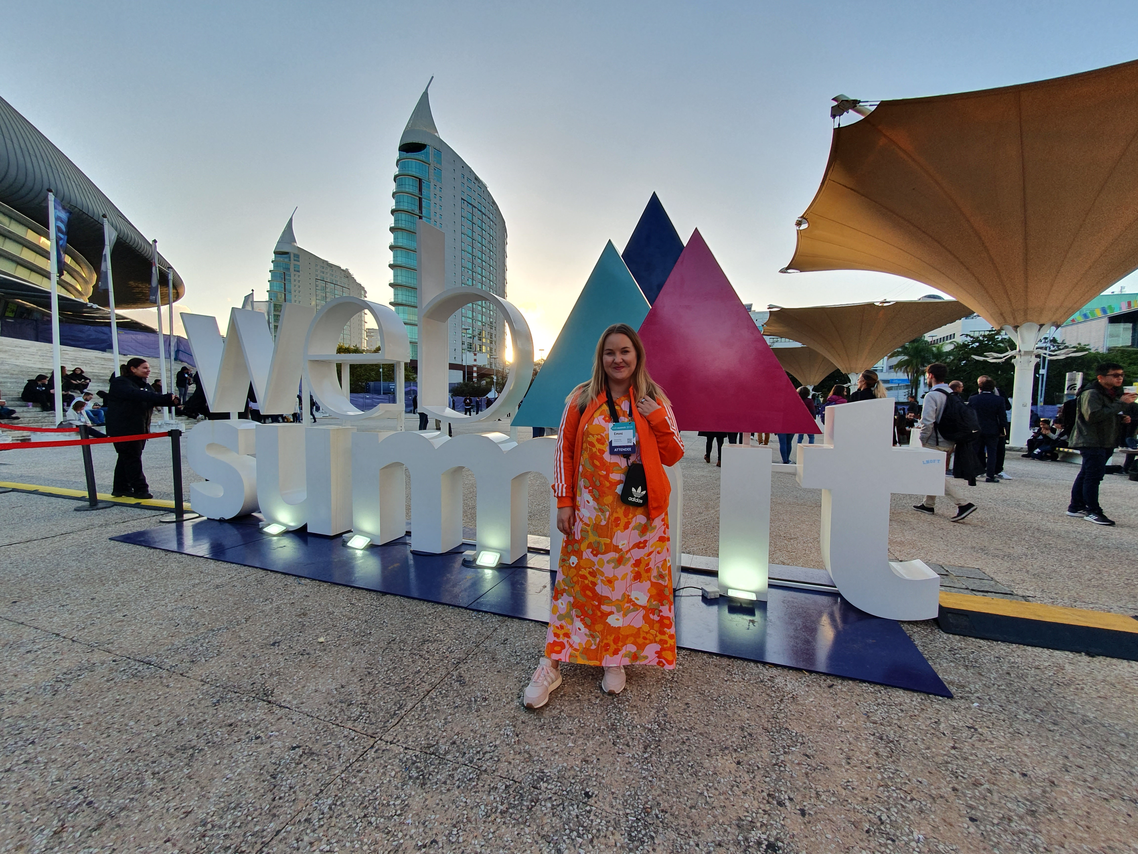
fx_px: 427
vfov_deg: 89.9
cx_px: 569
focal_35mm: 13
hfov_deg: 106.2
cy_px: 427
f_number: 2.2
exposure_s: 1/156
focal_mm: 1.8
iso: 50
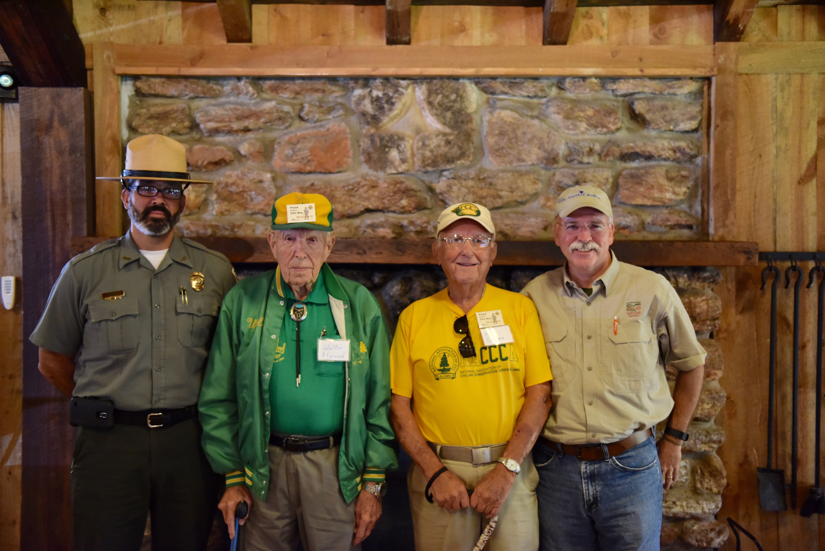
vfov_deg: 33.4
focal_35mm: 40
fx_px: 917
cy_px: 276
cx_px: 412
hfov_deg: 48.4
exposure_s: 1/100
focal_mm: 40
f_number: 2.8
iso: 2000
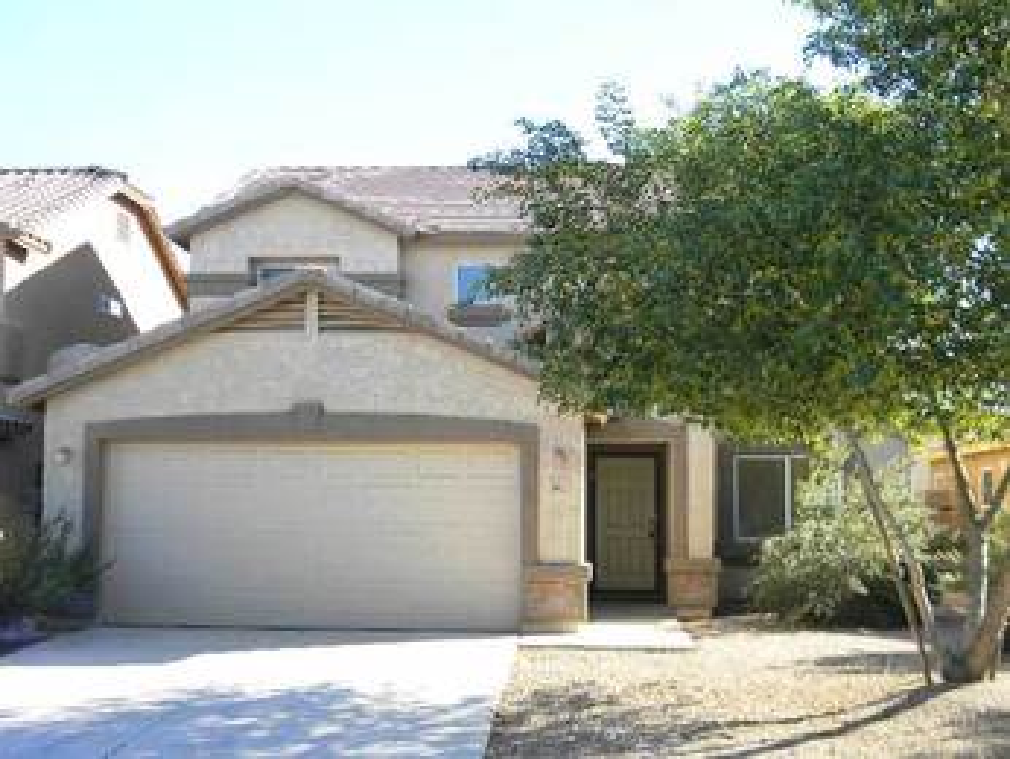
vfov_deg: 30.9
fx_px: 1372
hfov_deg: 40.4
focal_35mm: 47
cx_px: 505
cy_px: 380
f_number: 3.9
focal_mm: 8.6
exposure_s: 1/272
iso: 112
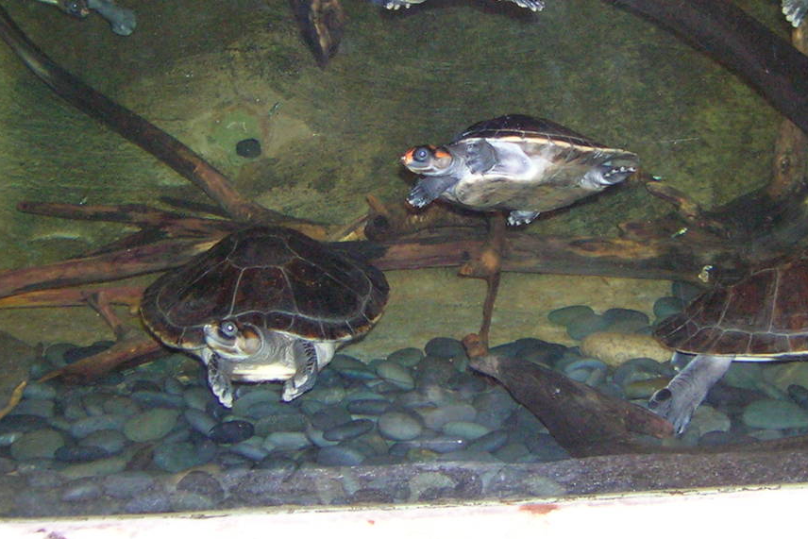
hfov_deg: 29.6
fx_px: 1526
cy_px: 142
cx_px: 464
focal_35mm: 68
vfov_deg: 19.9
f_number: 2.9
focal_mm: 5.8
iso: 180
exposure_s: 1/60.1
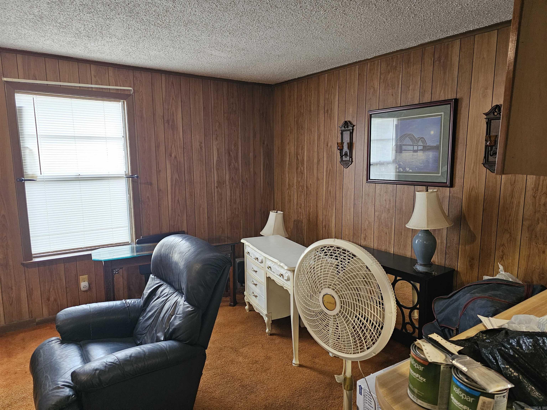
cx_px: 274
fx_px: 363
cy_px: 205
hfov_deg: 73.9
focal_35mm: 23
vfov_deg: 58.9
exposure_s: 1/60
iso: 640
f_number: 1.7
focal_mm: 6.3
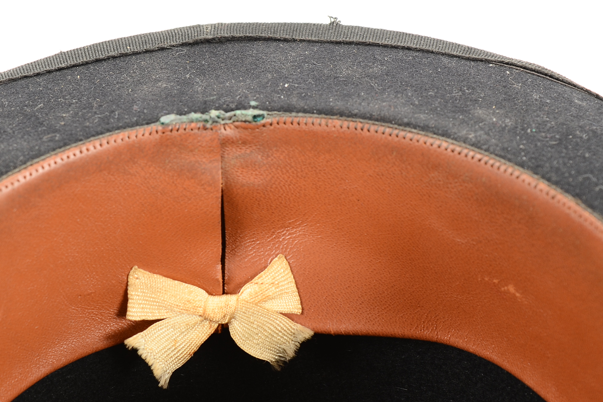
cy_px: 257
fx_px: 1641
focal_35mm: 98
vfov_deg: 13.9
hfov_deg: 20.8
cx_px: 209
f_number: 9
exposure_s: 1/80
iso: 250
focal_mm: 48
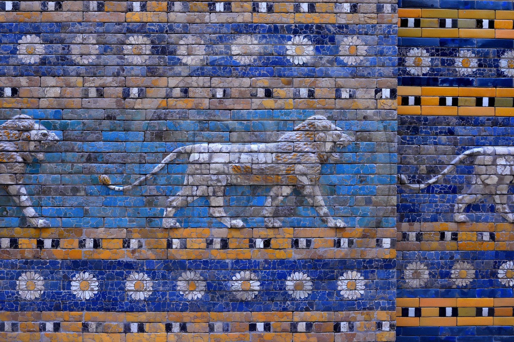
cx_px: 257
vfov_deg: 44.9
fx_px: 414
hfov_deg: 63.7
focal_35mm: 29
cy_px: 171
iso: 3200
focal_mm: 29
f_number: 9
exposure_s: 1/80
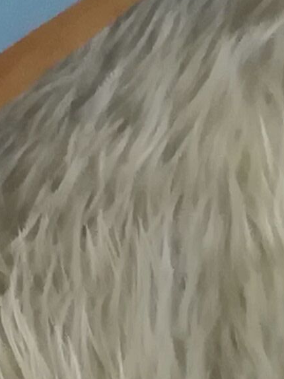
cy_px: -723
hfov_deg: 5.6
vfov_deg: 7.0
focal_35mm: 256
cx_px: -415
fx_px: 2802
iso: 320
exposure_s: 1/33.3
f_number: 2.2
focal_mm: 3.83
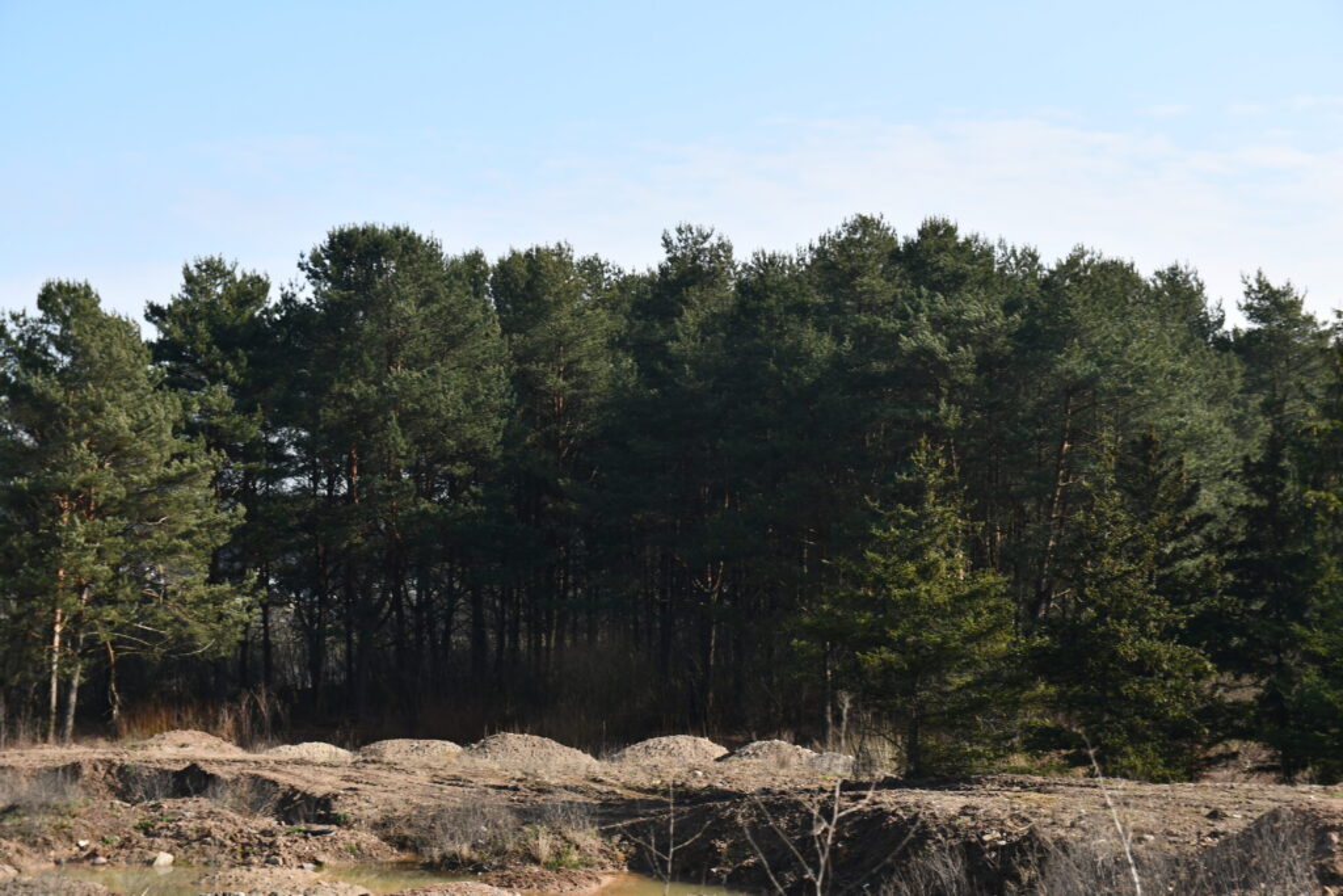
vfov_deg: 22.6
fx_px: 2238
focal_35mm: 60
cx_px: 672
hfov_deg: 33.4
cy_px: 448
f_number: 4.5
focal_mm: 40
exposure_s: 1/250
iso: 100
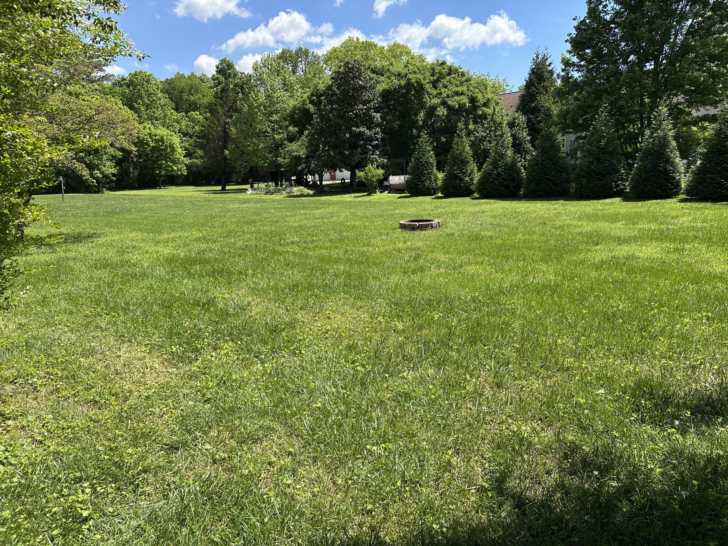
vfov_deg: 56.8
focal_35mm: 24
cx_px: 364
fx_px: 505
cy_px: 273
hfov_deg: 71.6
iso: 80
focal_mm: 6.86
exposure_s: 1/2299
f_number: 1.78
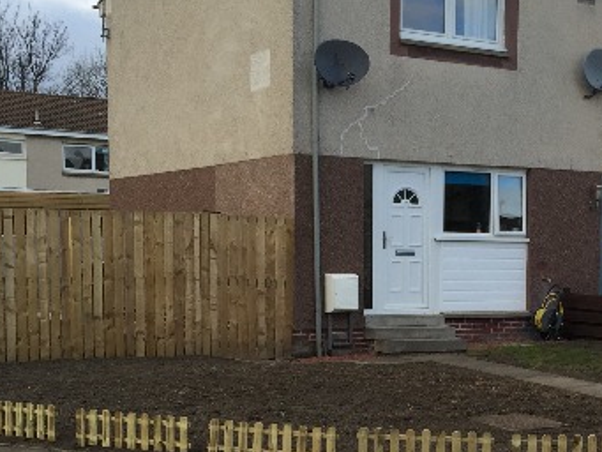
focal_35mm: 68
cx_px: 485
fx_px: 1183
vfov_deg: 21.2
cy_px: 399
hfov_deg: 27.9
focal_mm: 4.15
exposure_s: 1/370
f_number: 2.2
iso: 32
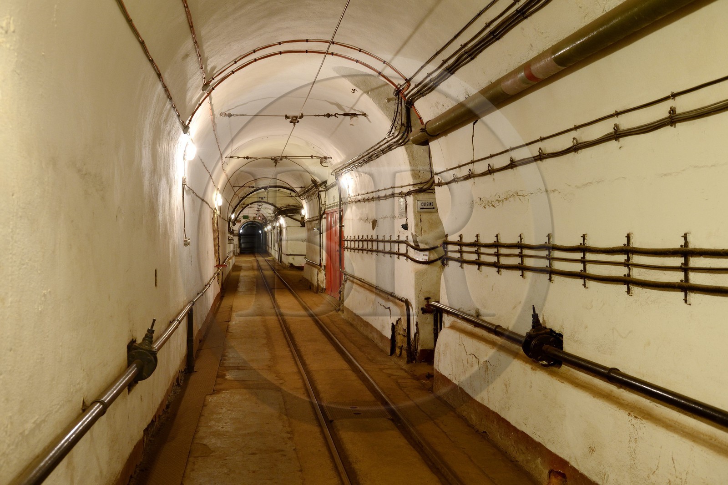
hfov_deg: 55.8
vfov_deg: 38.9
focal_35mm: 34
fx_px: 687
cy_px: 242
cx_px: 364
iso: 1600
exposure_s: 1/4
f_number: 5
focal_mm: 34
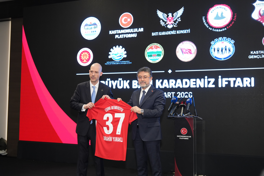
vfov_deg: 31.9
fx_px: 308
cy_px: 88
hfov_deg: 46.4
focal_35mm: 42
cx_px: 132
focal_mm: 42
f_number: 2.8
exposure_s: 1/125
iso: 2000
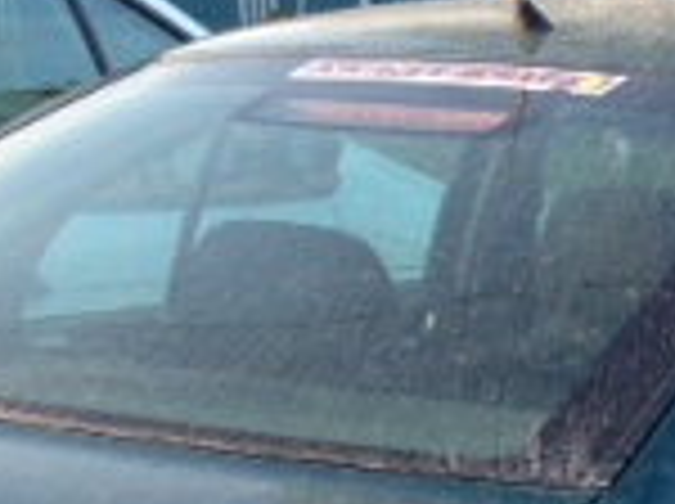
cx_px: 693
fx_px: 2745
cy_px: 724
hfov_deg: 13.8
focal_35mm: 141
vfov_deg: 10.2
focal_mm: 4.13
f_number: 2.4
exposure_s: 1/40
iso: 50
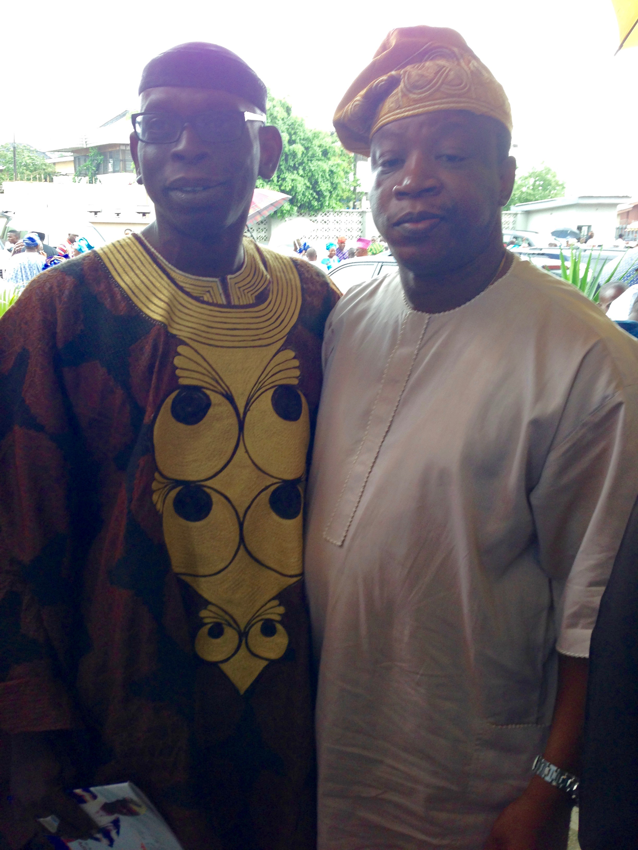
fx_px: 811
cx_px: 319
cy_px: 425
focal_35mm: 33
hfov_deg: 42.9
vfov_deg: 55.4
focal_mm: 4.12
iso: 64
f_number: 2.4
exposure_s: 1/120
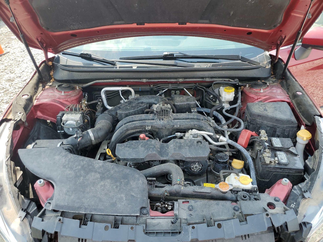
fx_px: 243
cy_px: 121
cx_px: 162
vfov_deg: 53.1
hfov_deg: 67.3
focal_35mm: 26
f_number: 1.5
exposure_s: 1/556
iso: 50
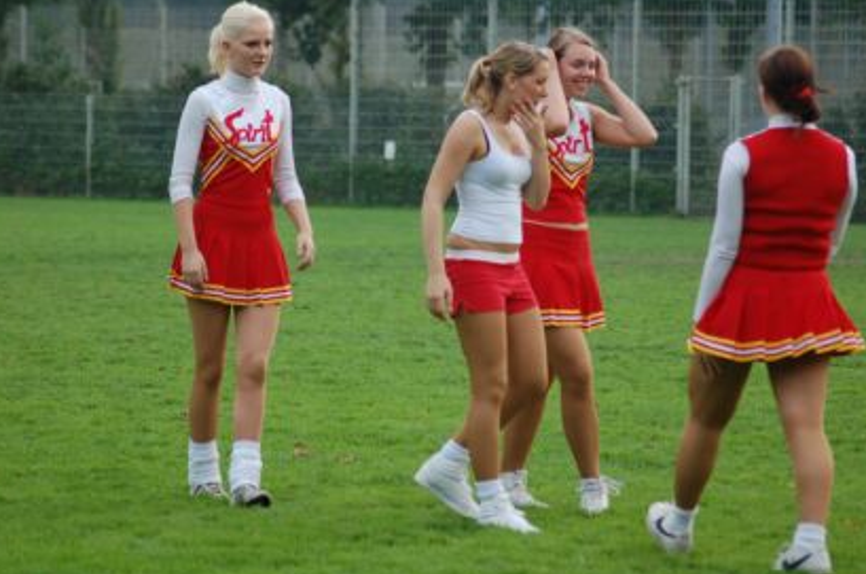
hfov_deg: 9.2
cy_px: 277
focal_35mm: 225
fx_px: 5391
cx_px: 435
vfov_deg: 6.1
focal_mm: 135
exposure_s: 1/800
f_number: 4.5
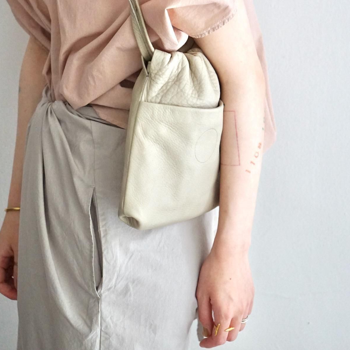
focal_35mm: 81
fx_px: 927
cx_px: 175
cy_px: 86
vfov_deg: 21.2
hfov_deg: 21.4
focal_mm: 63
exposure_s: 1/160
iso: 4000
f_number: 5.6
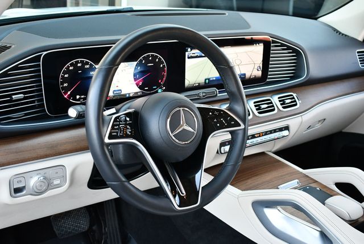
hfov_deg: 44.5
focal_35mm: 44
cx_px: 182
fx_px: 445
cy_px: 122
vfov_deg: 30.6
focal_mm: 22
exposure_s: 1/200
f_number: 3.8
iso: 800
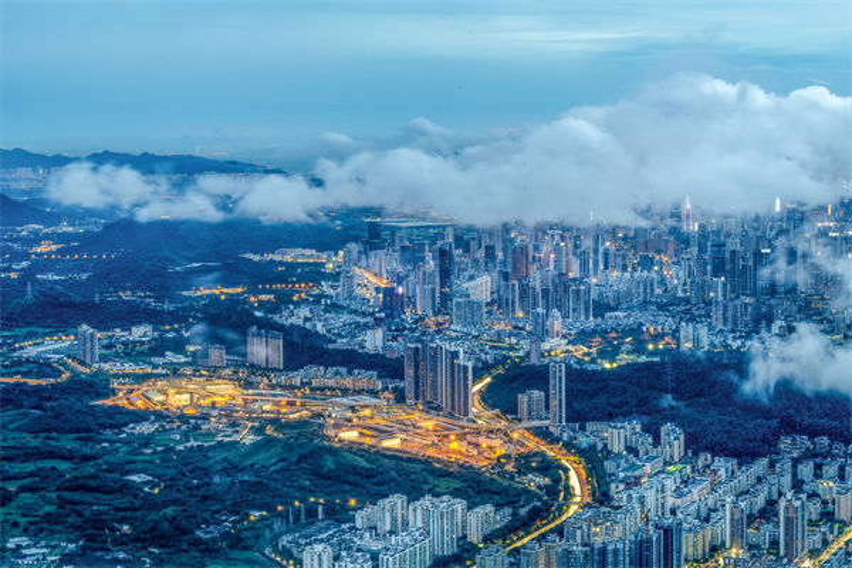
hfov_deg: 28.8
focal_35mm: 70
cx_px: 426
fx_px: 1657
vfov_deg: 19.5
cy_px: 284
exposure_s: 8
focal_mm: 70
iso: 64
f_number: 16
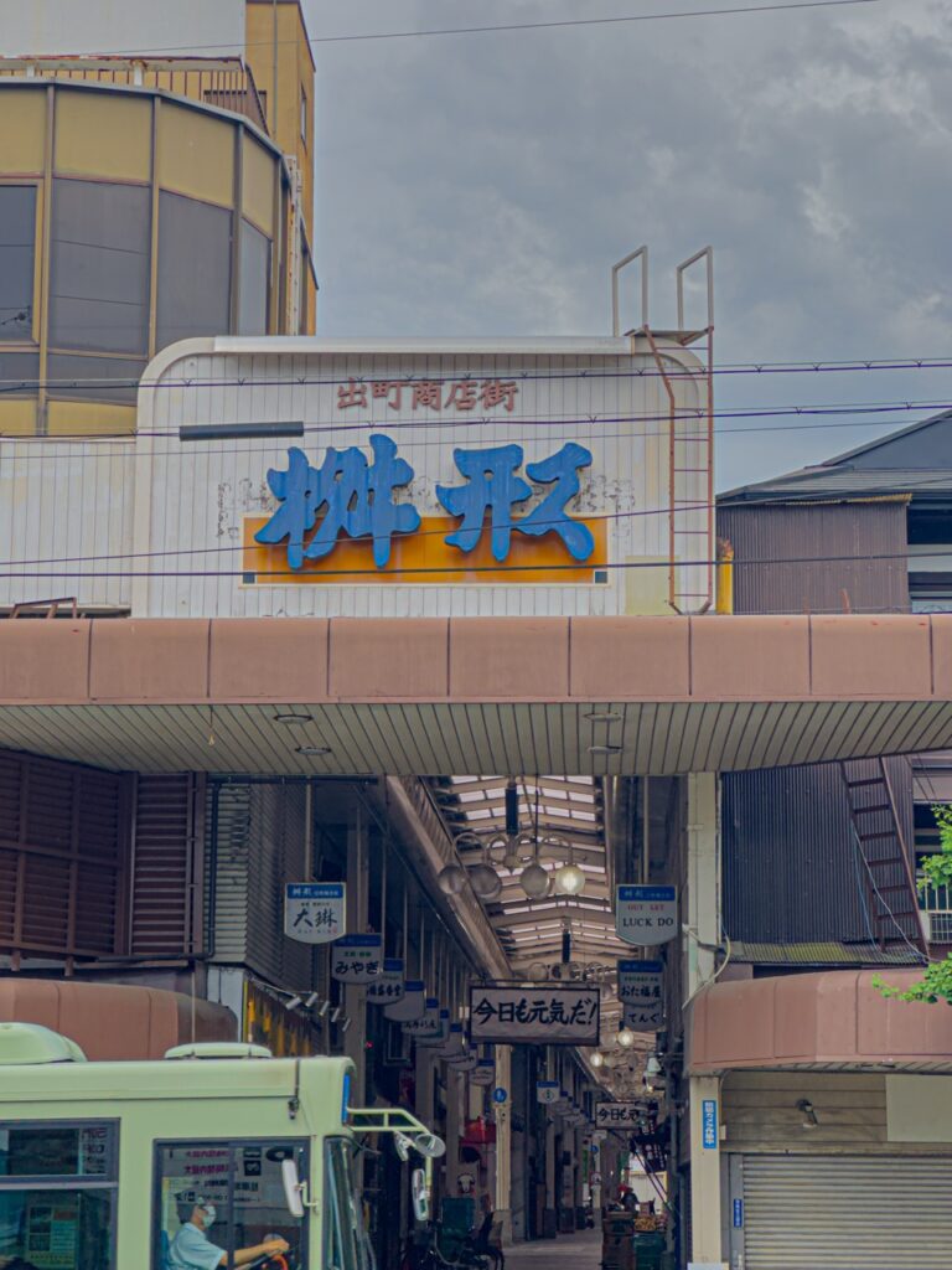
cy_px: 635
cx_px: 476
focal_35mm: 77
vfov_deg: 25.3
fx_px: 2824
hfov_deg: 19.1
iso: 32
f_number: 2.8
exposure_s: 1/400
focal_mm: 9
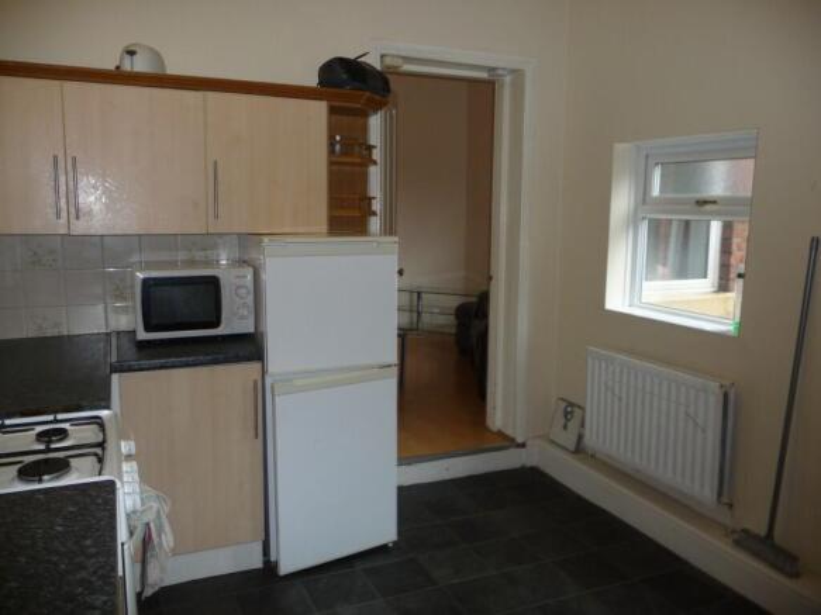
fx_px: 664
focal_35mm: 28
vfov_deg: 49.7
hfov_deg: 63.5
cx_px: 410
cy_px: 308
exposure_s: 1/30
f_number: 3.3
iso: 100
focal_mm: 4.7
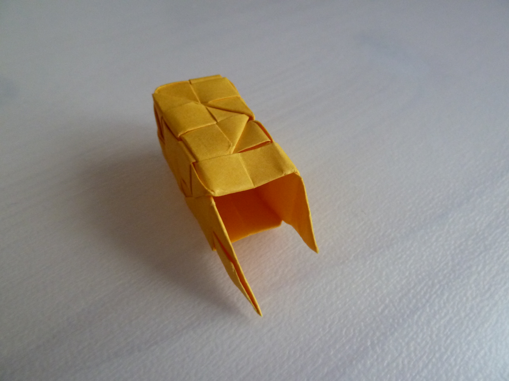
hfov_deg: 69.4
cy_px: 190
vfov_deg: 54.9
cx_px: 254
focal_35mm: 25
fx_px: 368
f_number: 3.3
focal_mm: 4.1
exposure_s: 1/25
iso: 400
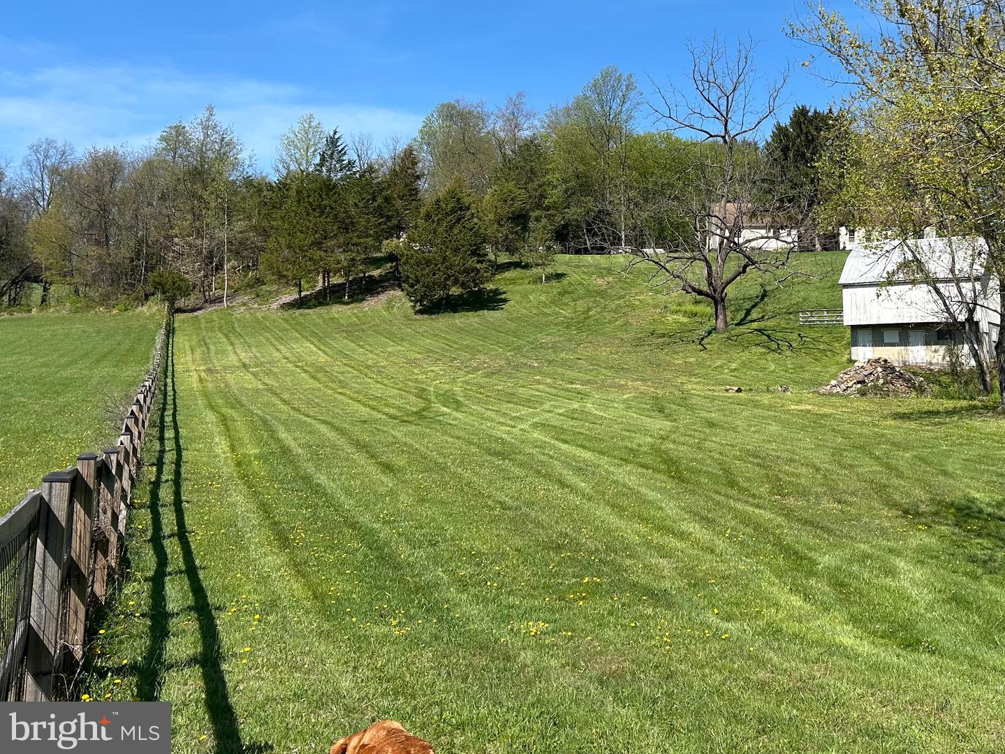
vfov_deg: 38.0
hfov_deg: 48.8
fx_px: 1074
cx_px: 712
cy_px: 222
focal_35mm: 37
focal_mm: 5.7
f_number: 1.5
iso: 50
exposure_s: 1/3704
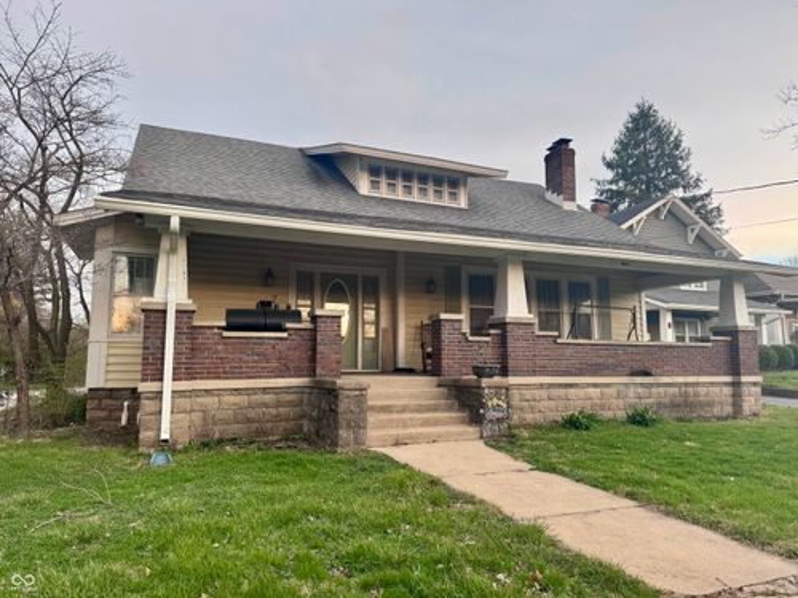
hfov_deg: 71.6
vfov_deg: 56.8
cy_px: 299
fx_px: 553
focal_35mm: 24
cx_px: 399
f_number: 1.78
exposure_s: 1/132
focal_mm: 6.76
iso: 50
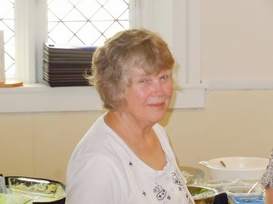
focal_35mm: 120
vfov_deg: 12.3
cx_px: 136
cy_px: 102
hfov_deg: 16.4
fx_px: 946
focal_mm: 21.5
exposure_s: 1/50
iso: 640
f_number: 5.4
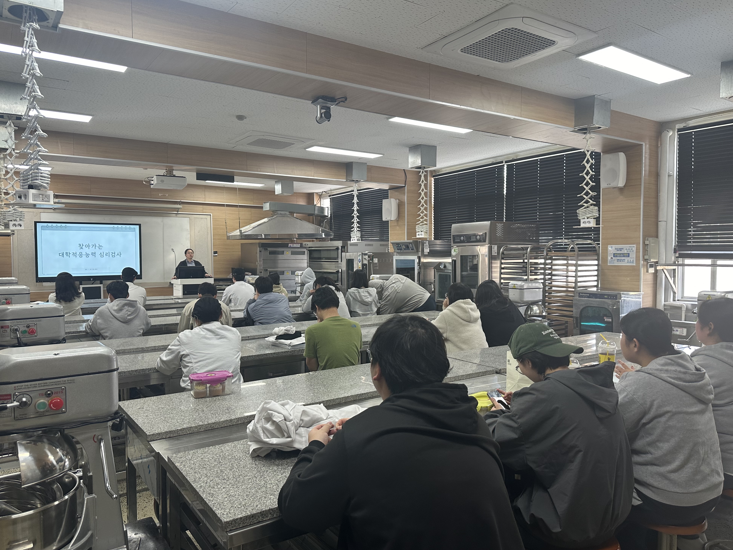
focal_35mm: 25
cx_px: 368
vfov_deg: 54.9
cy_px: 283
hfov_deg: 69.4
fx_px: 529
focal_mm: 6.86
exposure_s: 1/120
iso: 160
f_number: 1.78
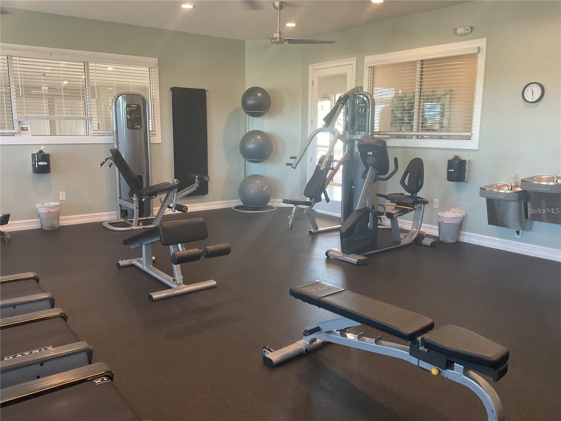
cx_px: 280
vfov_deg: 48.2
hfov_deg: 61.7
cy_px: 210
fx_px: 470
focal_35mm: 29
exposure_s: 1/60
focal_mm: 3
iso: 160
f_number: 1.8
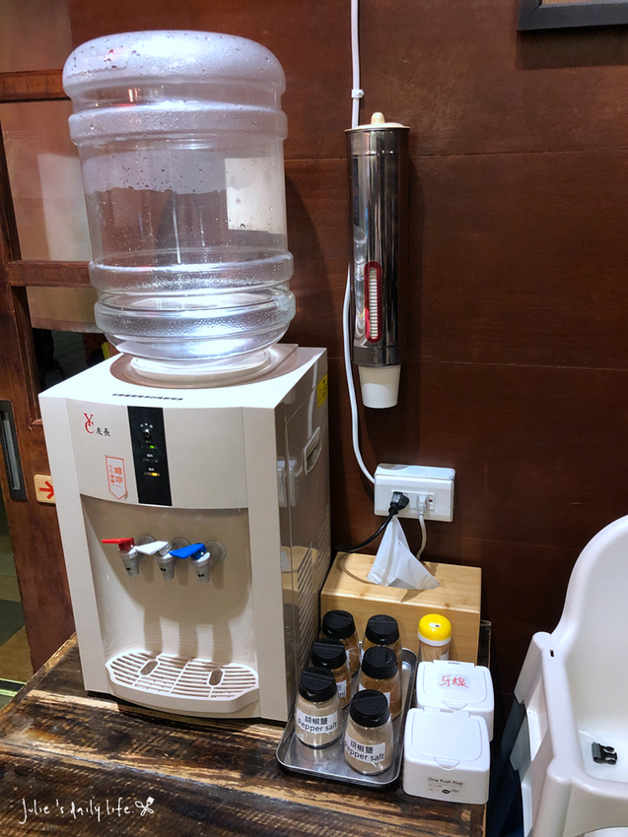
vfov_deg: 63.5
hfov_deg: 49.7
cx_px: 314
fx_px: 678
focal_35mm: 28
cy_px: 418
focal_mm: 4
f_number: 1.8
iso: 64
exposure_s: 1/15
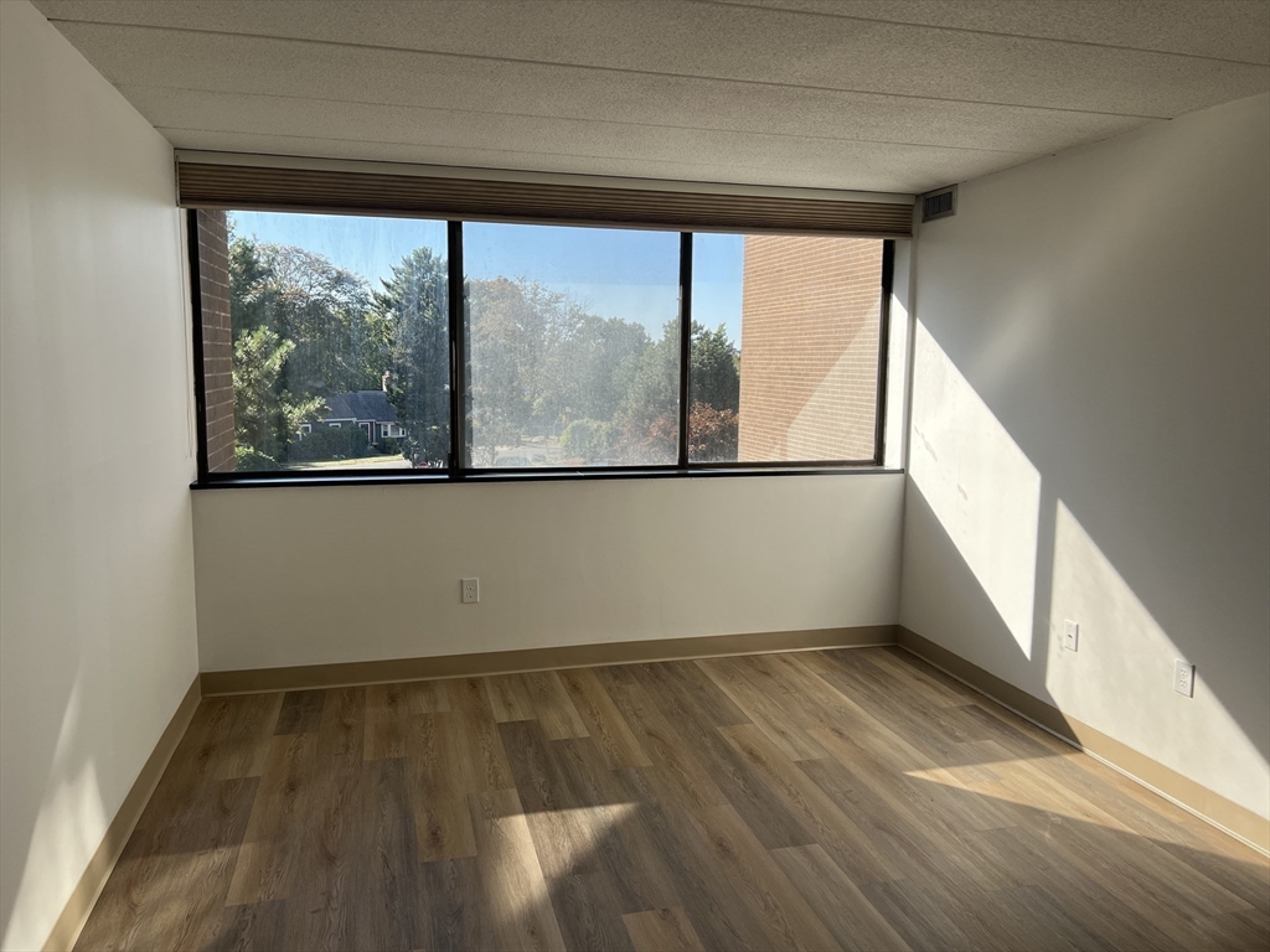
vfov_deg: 53.1
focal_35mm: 26
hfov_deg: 67.3
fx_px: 954
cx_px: 635
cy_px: 476
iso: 50
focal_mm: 5.7
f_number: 1.5
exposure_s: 1/1344
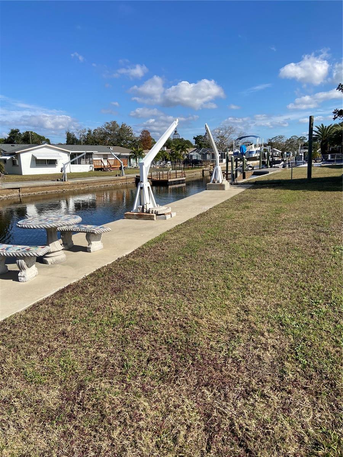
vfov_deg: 67.3
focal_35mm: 26
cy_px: 228
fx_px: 344
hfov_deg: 53.1
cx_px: 172
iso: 32
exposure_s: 1/3497
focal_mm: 4.25
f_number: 1.8
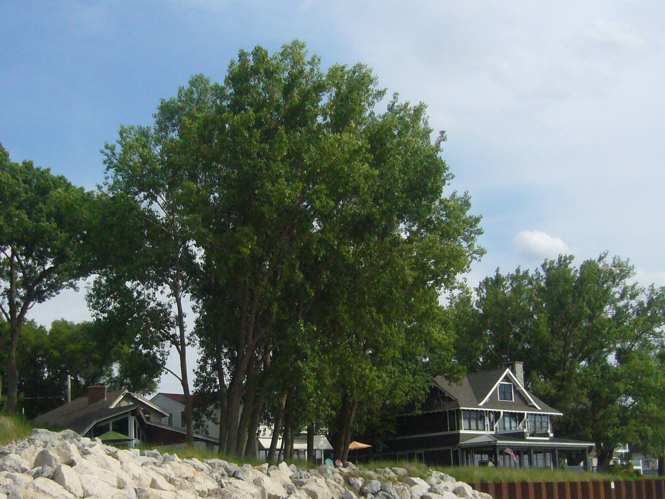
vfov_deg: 25.2
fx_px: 1114
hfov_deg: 33.2
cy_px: 276
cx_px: 320
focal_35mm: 58
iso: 200
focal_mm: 5.8
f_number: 5.6
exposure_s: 1/1300
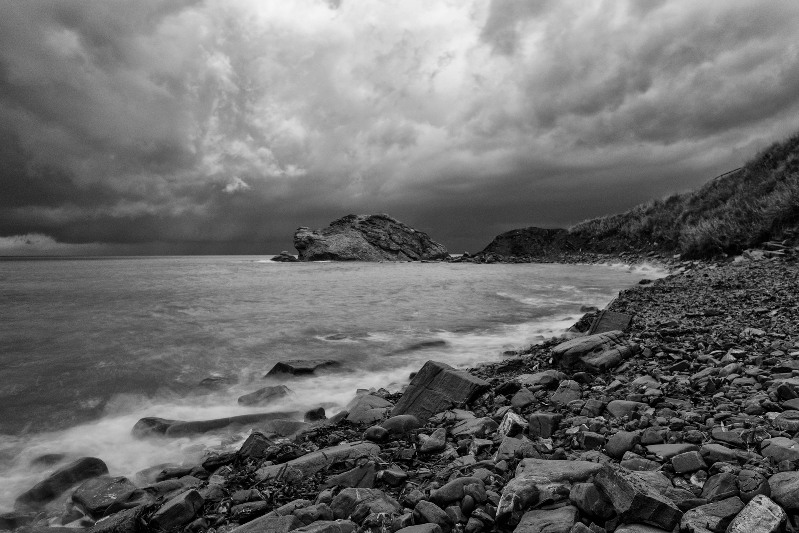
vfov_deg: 59.5
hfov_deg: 81.2
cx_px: 400
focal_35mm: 21
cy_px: 266
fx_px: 466
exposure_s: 1
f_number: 8
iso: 200
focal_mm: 14
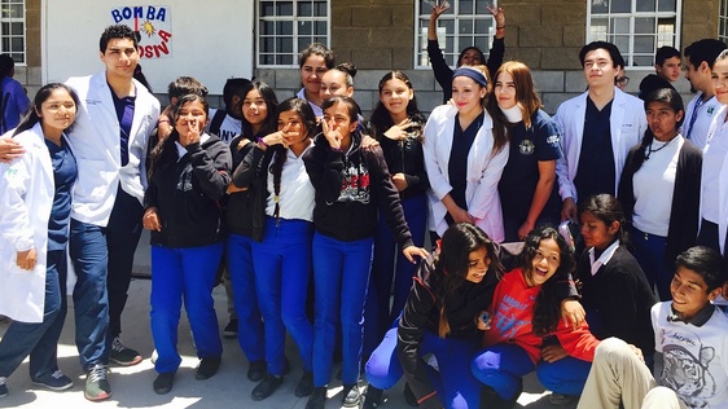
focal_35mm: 36
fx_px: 695
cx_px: 413
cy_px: 116
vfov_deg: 32.4
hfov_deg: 55.1
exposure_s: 1/807
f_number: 2.2
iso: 32
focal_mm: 4.15
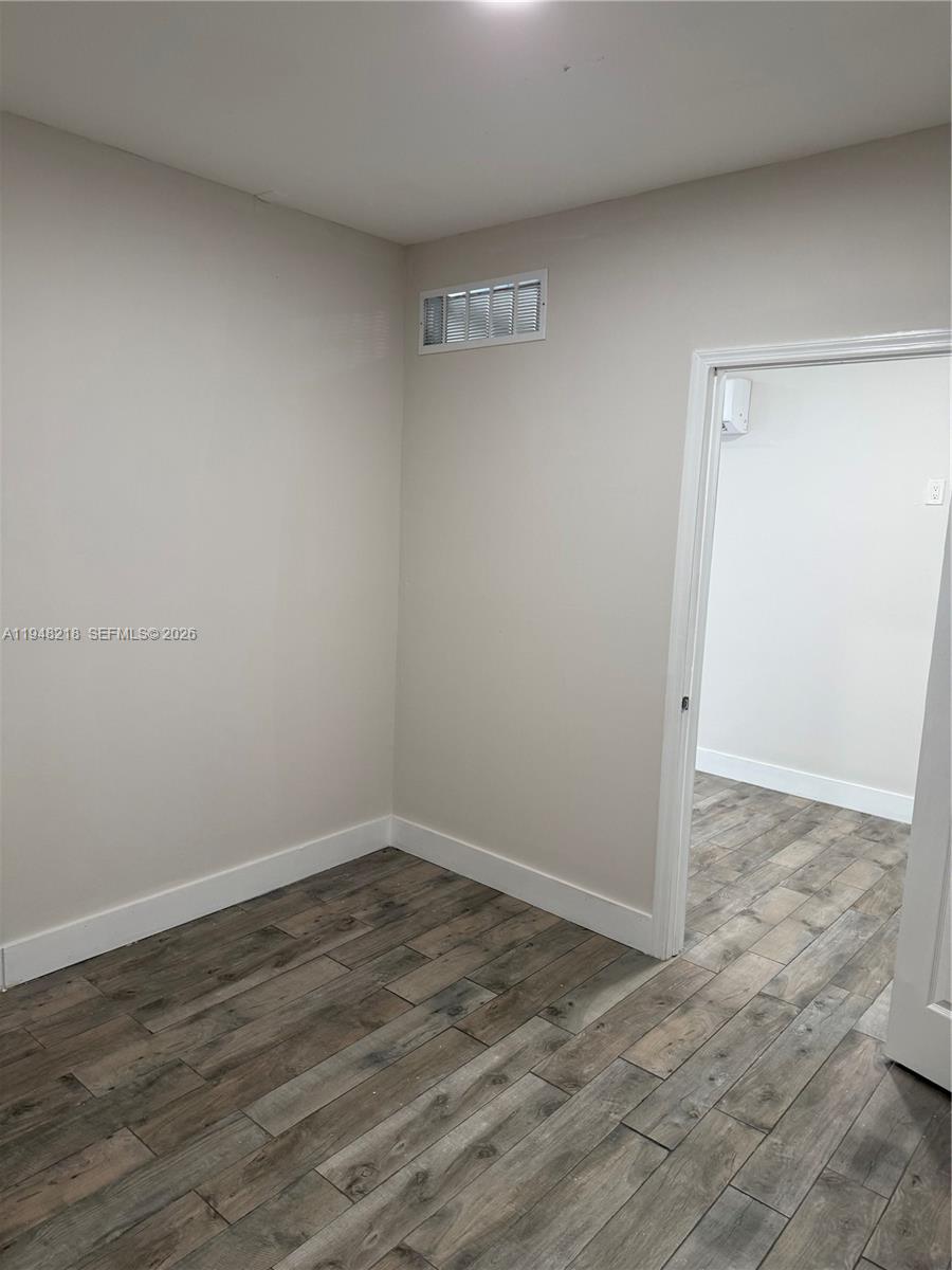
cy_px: 635
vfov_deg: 71.6
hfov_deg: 56.8
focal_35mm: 24
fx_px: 880
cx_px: 476
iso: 125
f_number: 1.78
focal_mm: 6.76
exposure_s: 1/60
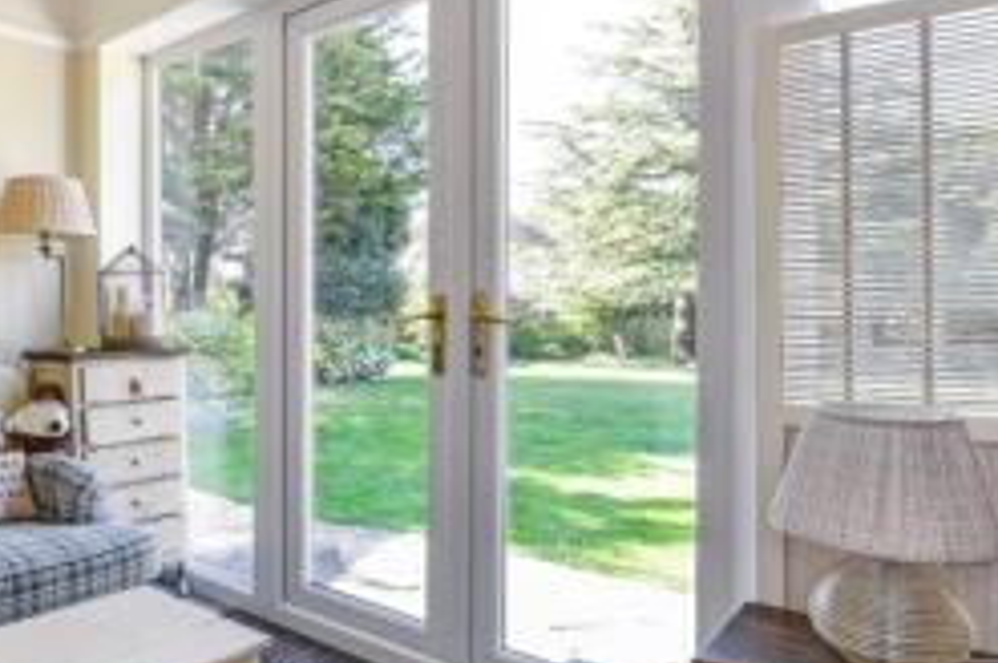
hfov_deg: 62.5
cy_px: 329
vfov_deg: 47.8
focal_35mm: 27
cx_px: 218
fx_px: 748
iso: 320
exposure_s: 1/20
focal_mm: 14
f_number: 8
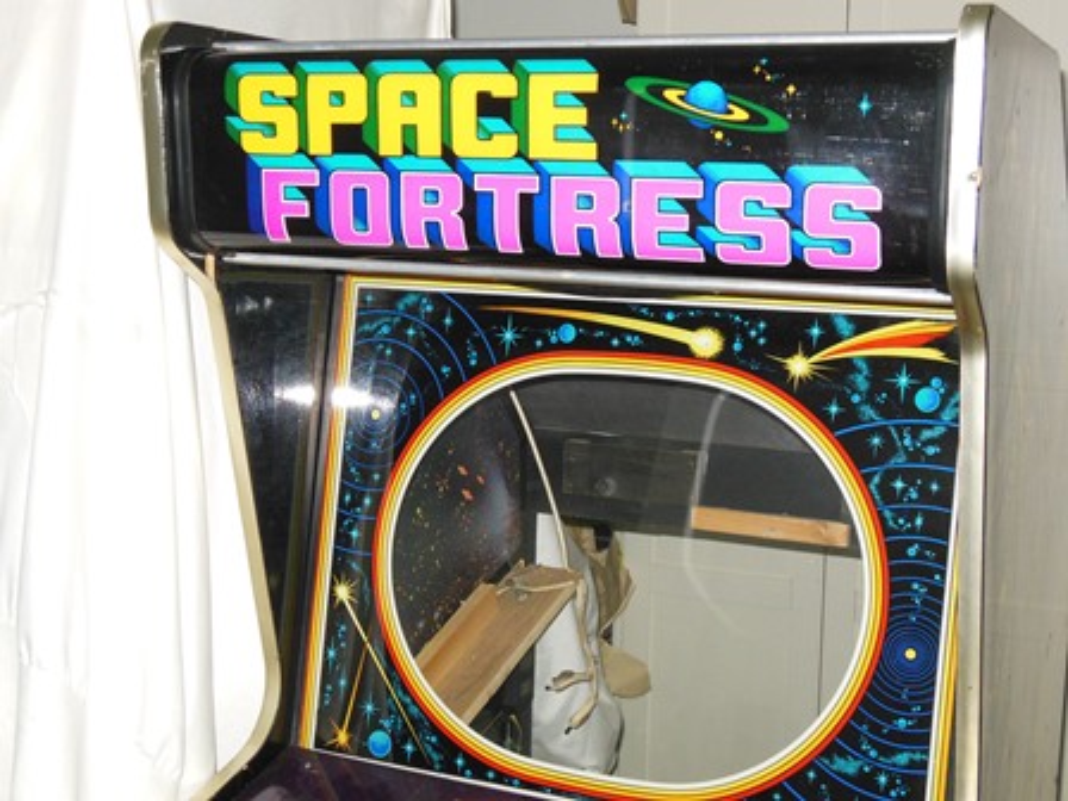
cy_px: 400
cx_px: 534
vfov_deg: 29.1
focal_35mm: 50
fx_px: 1543
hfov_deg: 38.2
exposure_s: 1/60
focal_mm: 8.9
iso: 500
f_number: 4
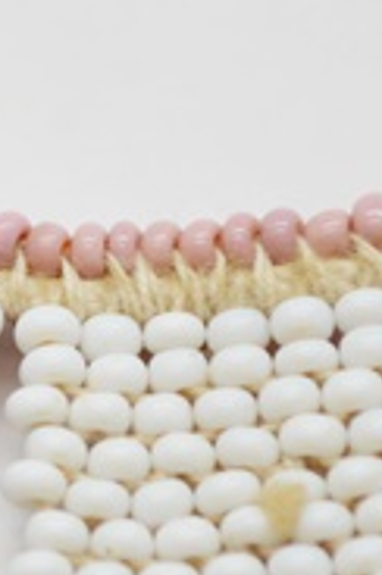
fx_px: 4308
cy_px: 284
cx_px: -81
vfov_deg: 7.7
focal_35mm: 270
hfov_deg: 5.1
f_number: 5.6
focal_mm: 55
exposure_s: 1/125
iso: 250
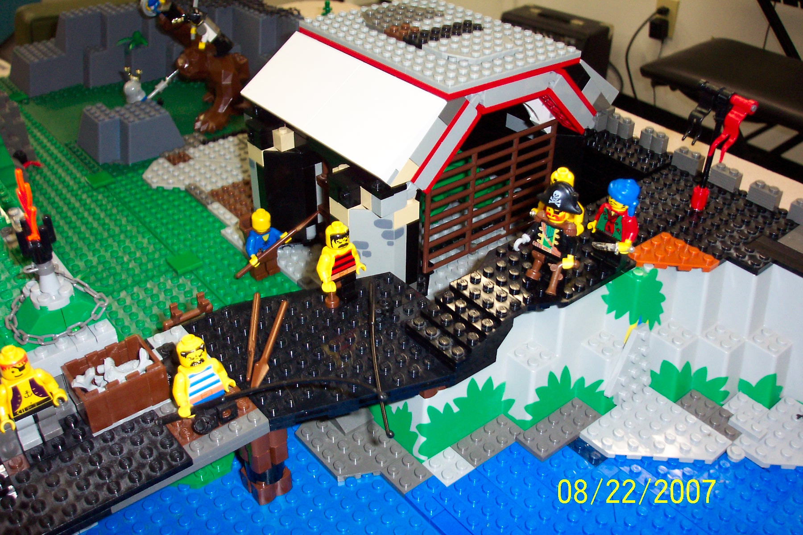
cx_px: 402
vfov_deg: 37.9
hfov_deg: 54.4
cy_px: 268
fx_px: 781
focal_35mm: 35
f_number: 2.8
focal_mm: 7.5
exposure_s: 1/30
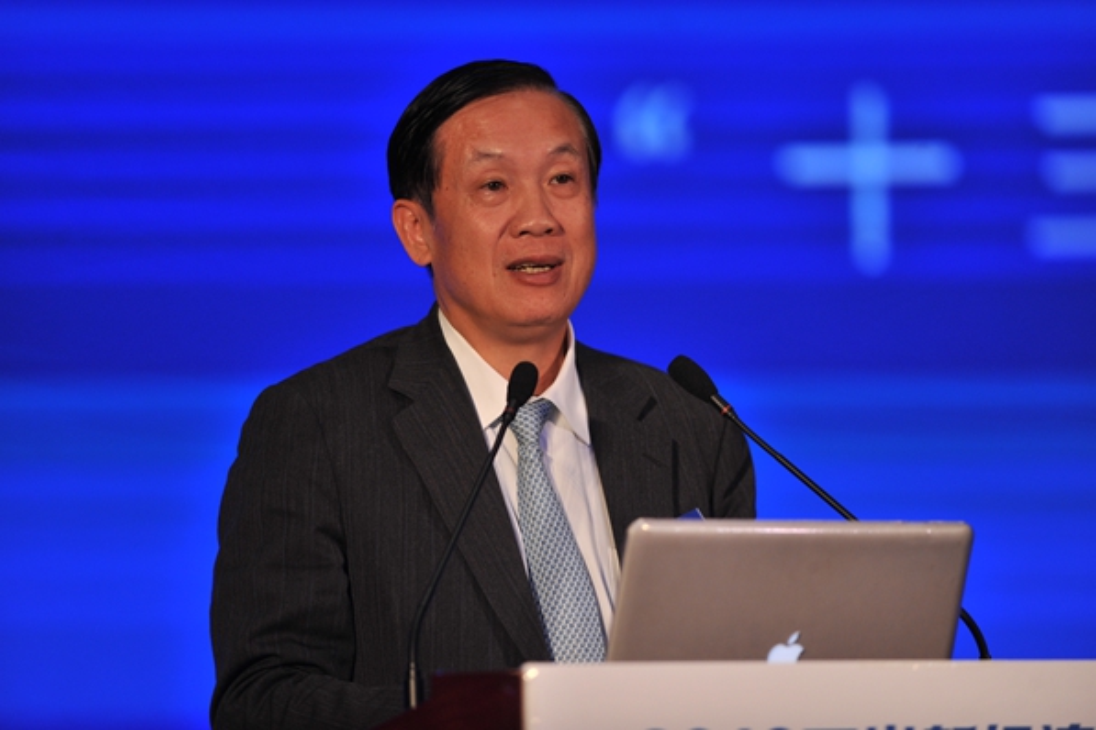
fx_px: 9133
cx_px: 548
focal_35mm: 300
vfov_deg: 4.6
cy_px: 365
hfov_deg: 6.9
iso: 1000
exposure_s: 1/640
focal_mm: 300
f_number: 2.8
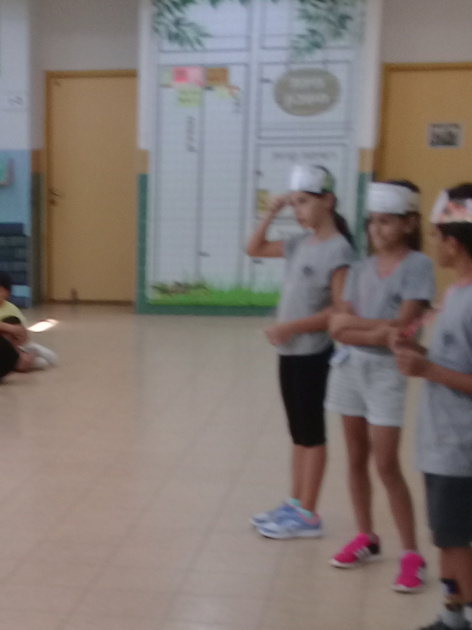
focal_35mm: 83
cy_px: 590
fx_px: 1509
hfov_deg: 17.3
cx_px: -14
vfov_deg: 22.9
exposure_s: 1/50
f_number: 2.2
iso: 50
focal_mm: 3.3
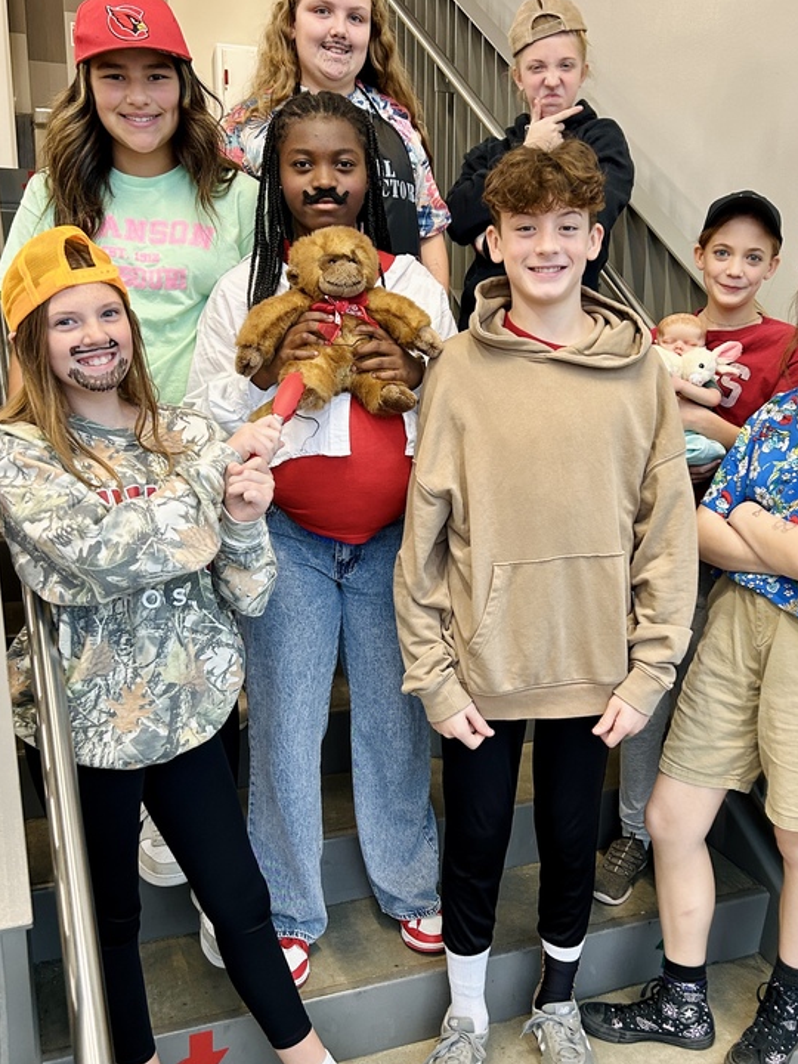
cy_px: 556
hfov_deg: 38.5
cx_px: 470
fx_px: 1137
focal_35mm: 37
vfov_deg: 50.1
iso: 125
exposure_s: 1/67
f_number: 1.5
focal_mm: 5.7
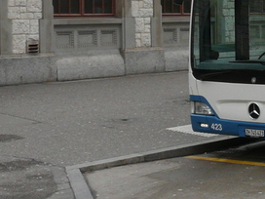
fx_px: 789
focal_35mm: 103
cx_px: 428
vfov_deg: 14.3
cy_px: 30
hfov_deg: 16.8
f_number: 4
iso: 100
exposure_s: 1/160
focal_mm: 4.6
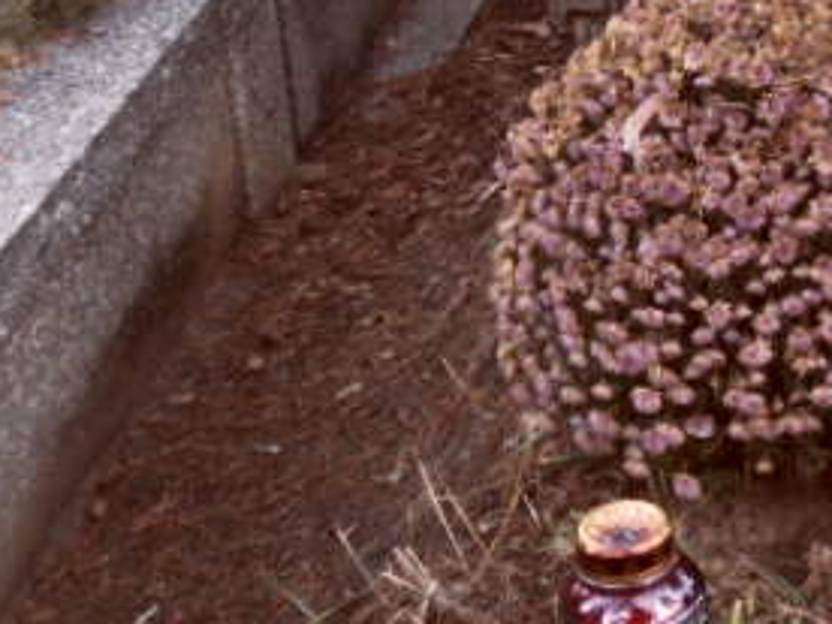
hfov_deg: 21.2
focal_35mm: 89
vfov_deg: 15.8
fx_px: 2139
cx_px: 856
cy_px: -172
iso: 100
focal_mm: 3.9
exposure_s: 1/30
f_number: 3.2
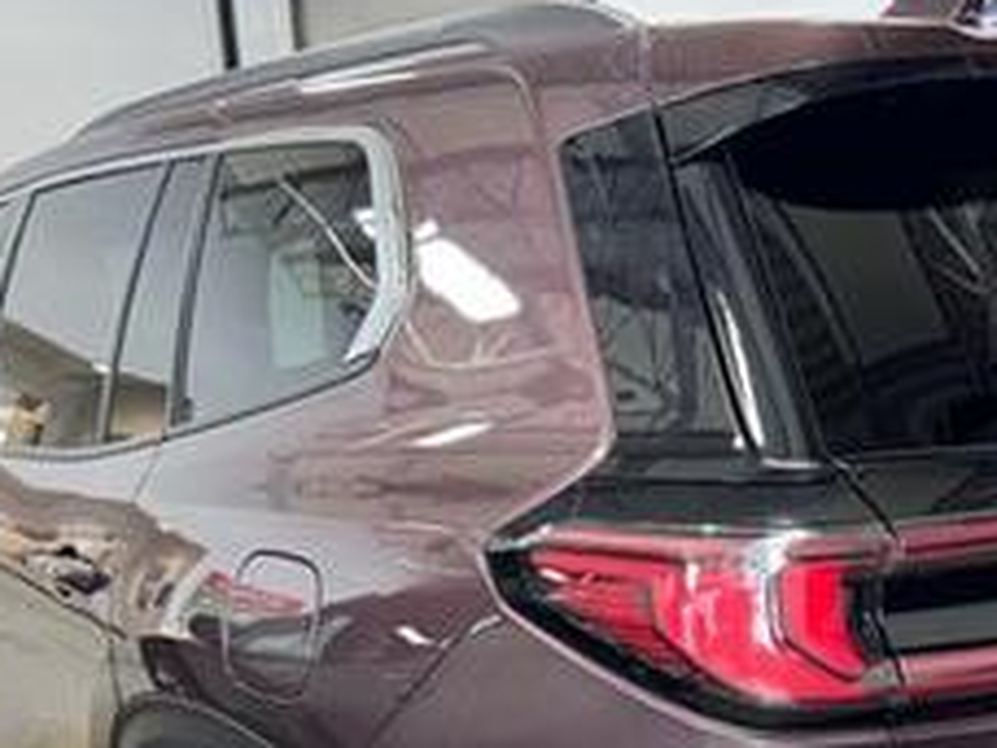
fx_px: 1526
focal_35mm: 53
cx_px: 704
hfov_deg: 35.6
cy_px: 700
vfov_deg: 26.4
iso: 320
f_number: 1.78
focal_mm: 6.76
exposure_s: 1/60
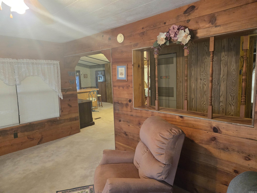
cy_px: 96
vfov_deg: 58.9
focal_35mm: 23
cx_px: 128
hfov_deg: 73.9
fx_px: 171
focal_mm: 5.4
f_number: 1.8
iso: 1000
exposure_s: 1/120
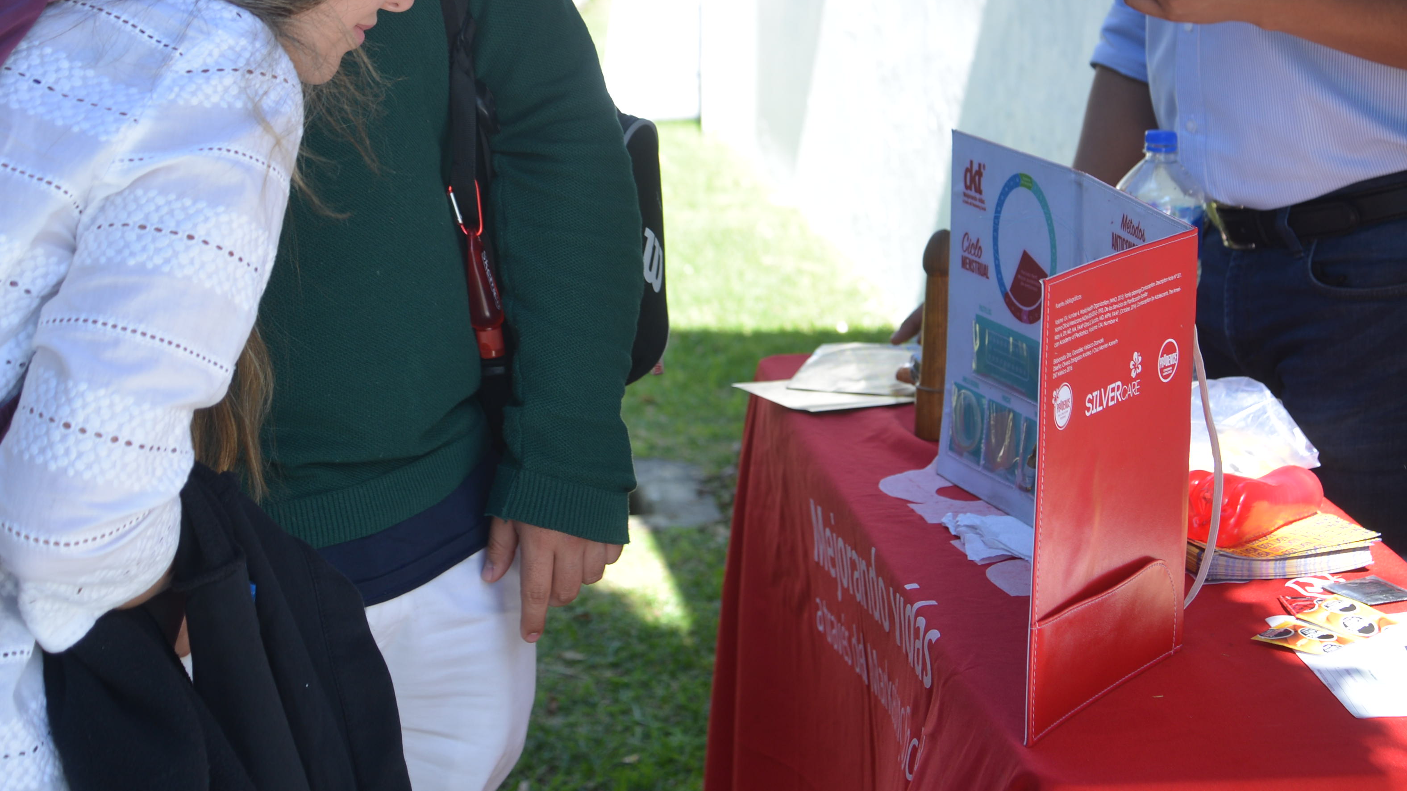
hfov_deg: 26.4
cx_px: 871
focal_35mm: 80
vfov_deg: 14.9
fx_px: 2985
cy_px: 44
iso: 160
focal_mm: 40
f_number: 8
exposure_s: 1/250
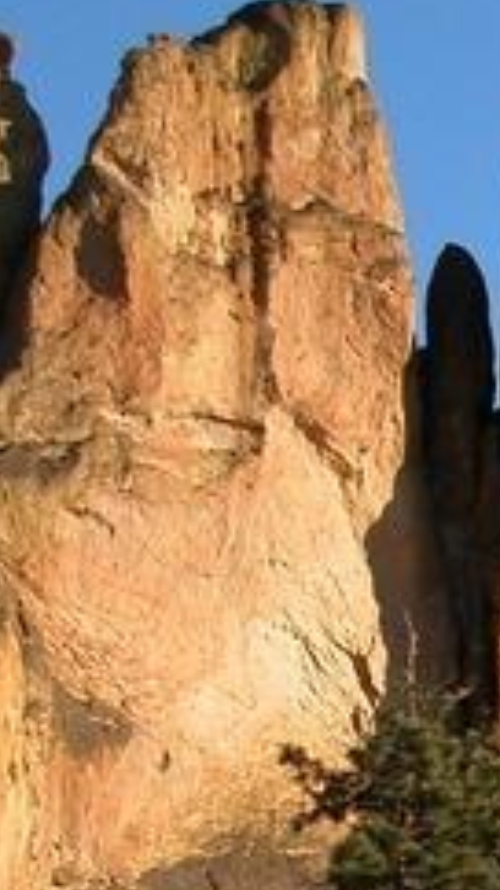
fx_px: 3915
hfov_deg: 7.1
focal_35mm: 166
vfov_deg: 12.6
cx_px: 919
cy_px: 1092
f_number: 3
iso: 100
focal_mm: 11.6
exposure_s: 1/613
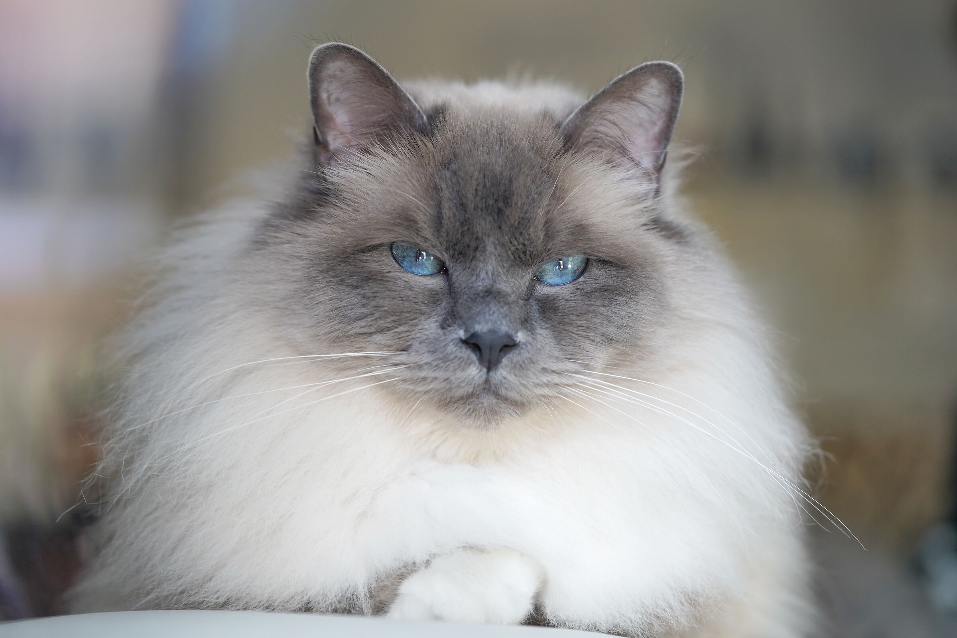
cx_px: 478
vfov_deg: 15.2
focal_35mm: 90
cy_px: 319
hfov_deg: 22.6
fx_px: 2392
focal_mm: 90
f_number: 3.5
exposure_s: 1/50
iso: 500
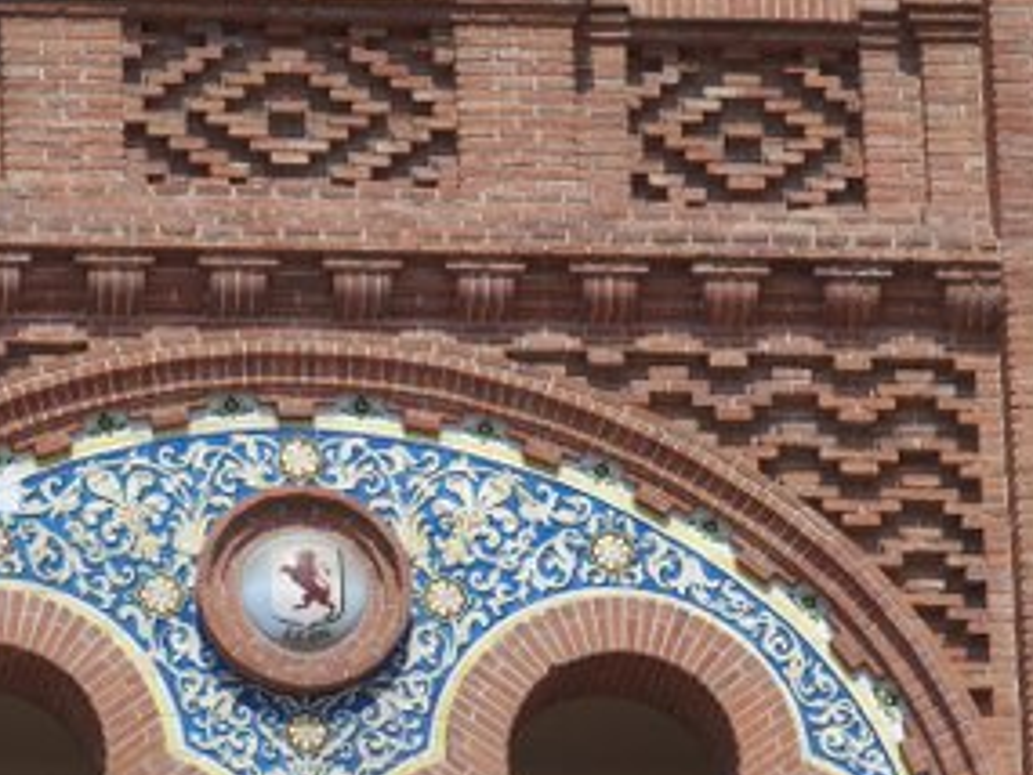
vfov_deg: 3.6
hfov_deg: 4.9
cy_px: 496
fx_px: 12181
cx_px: 243
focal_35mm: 408
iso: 100
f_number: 5
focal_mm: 51.4
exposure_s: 1/800
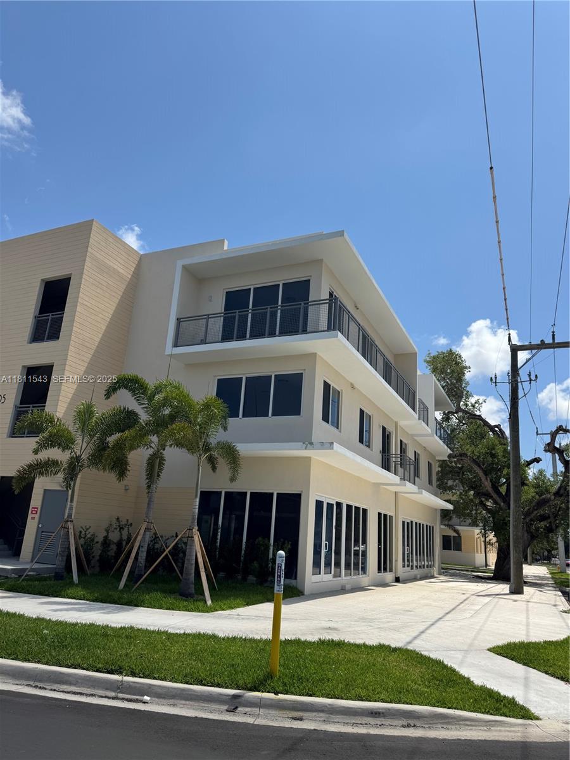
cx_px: 285
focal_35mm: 24
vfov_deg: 71.6
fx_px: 527
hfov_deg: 56.8
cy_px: 380
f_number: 1.78
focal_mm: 6.76
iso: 80
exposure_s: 1/7092
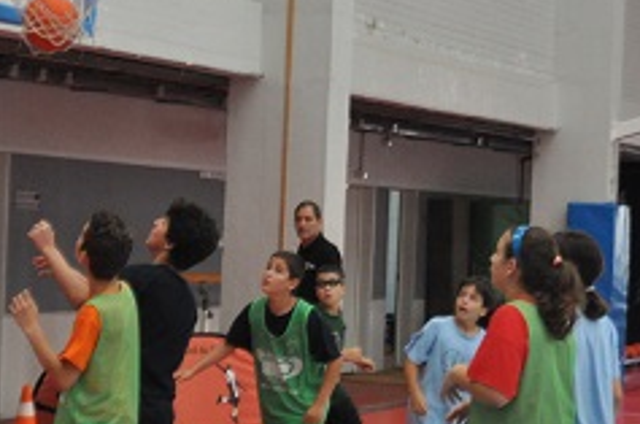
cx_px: 227
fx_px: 2289
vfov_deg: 10.6
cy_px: 259
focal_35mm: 129
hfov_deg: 15.9
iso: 1600
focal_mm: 34
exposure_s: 1/320
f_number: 4.2
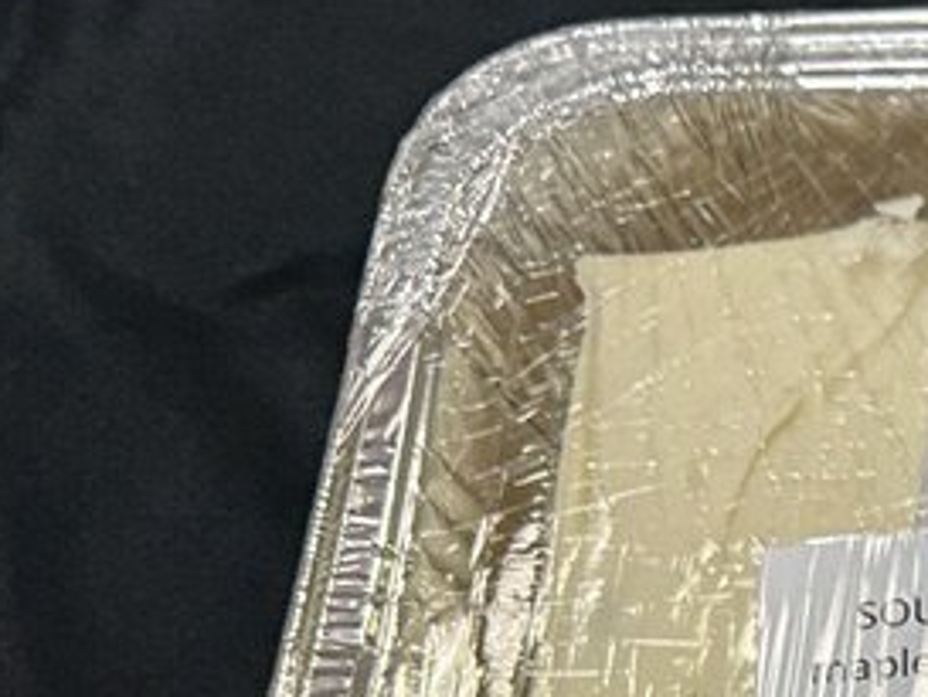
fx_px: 2548
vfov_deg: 14.3
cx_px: 1601
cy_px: 1122
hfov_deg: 17.3
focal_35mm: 95
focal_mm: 6.86
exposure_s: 1/120
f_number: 1.78
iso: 100
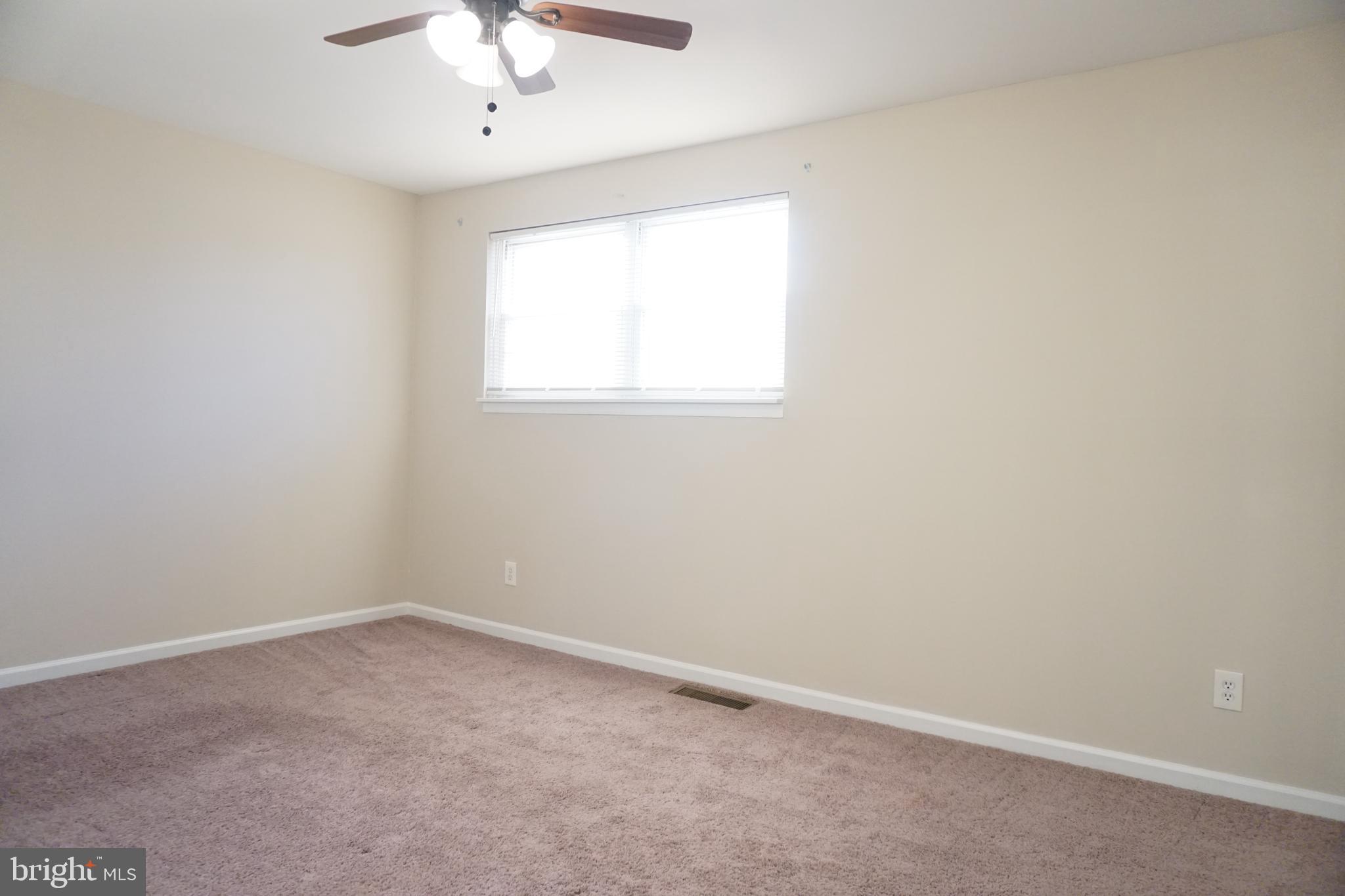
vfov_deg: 53.1
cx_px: 672
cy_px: 448
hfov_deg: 73.7
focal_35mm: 24
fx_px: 897
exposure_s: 1/160
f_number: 3.5
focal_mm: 16
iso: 1600
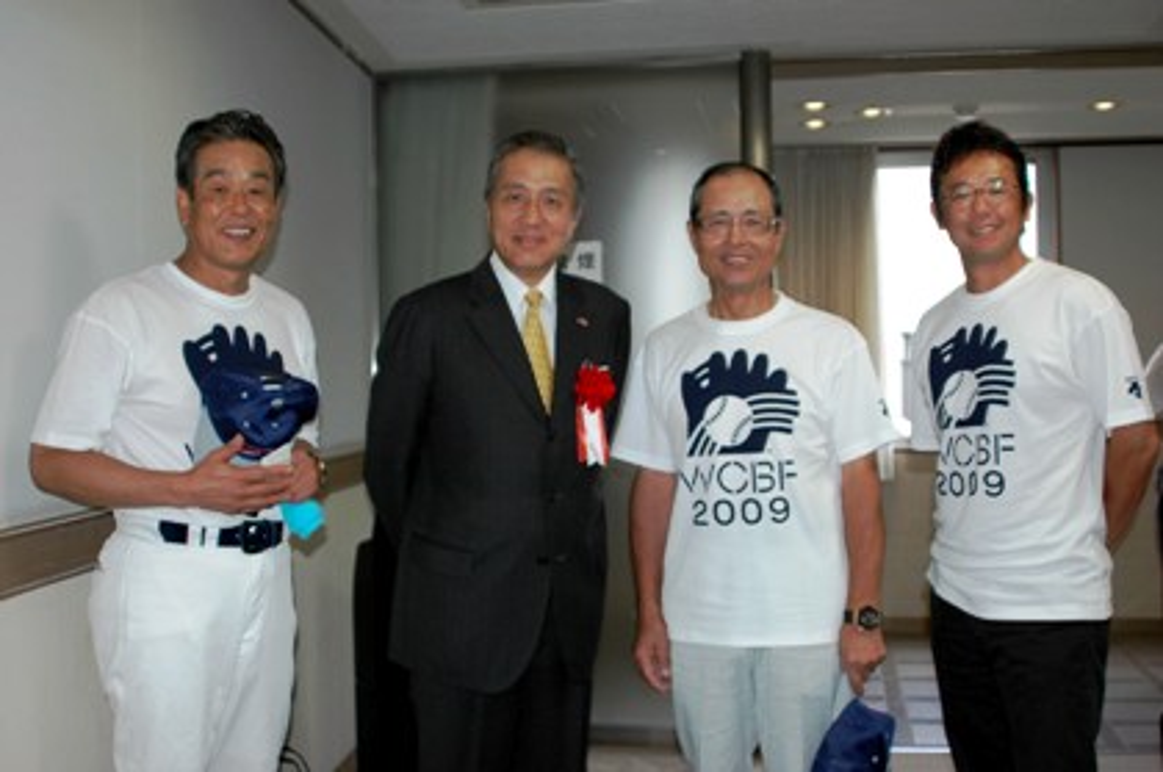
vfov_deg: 31.8
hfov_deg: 46.4
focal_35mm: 42
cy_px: 386
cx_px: 582
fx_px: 1355
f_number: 3.5
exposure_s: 1/60
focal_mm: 28
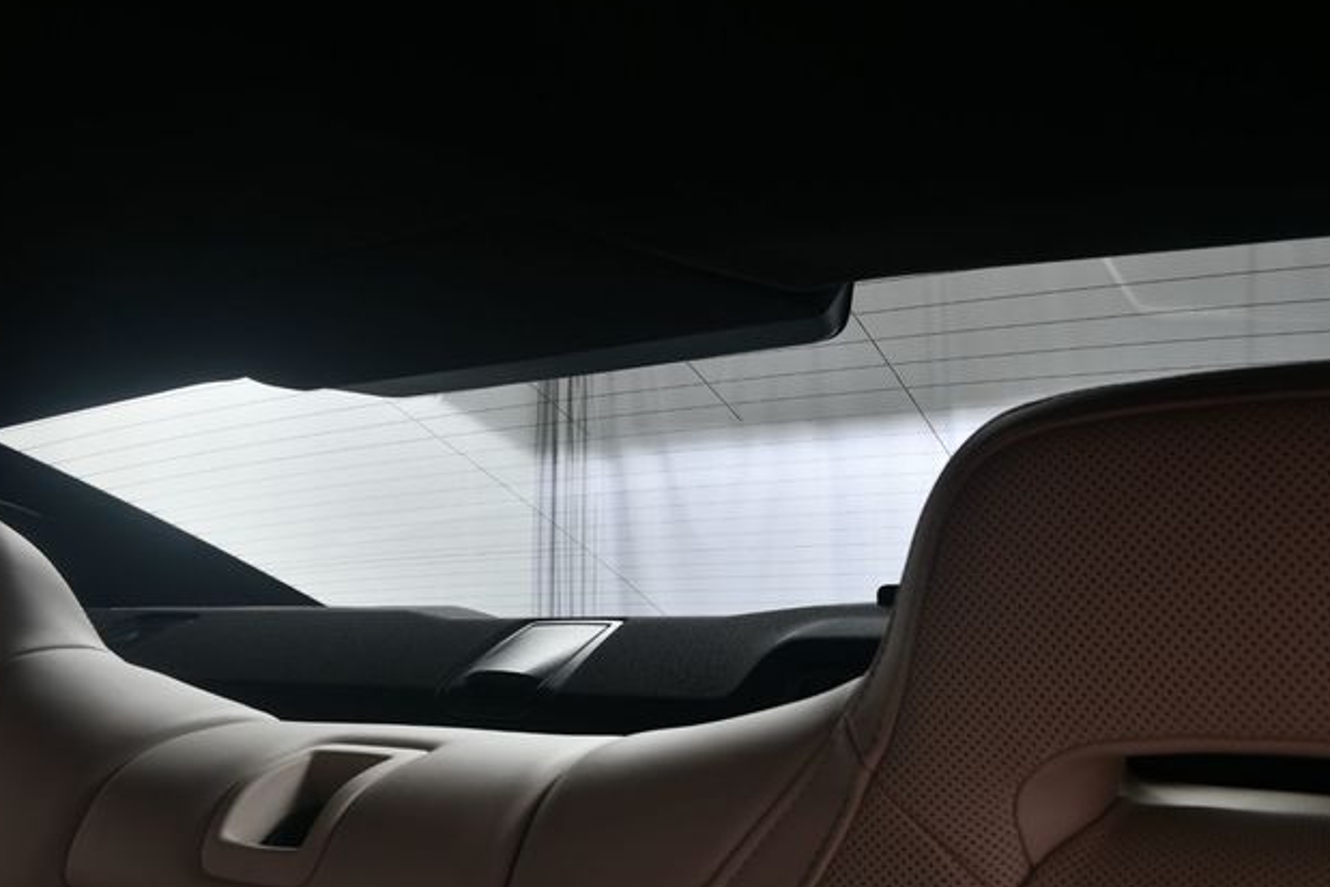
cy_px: 432
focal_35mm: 31
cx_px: 657
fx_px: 1145
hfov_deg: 60.3
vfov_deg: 42.3
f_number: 10
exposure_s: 1/160
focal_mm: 20
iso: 100
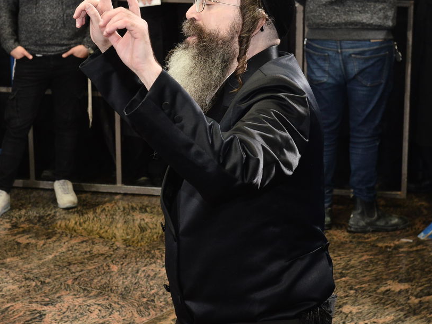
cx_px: 201
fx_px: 1448
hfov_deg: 17.0
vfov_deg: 12.8
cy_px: 119
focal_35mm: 116
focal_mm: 70
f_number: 8
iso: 1600
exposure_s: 1/250
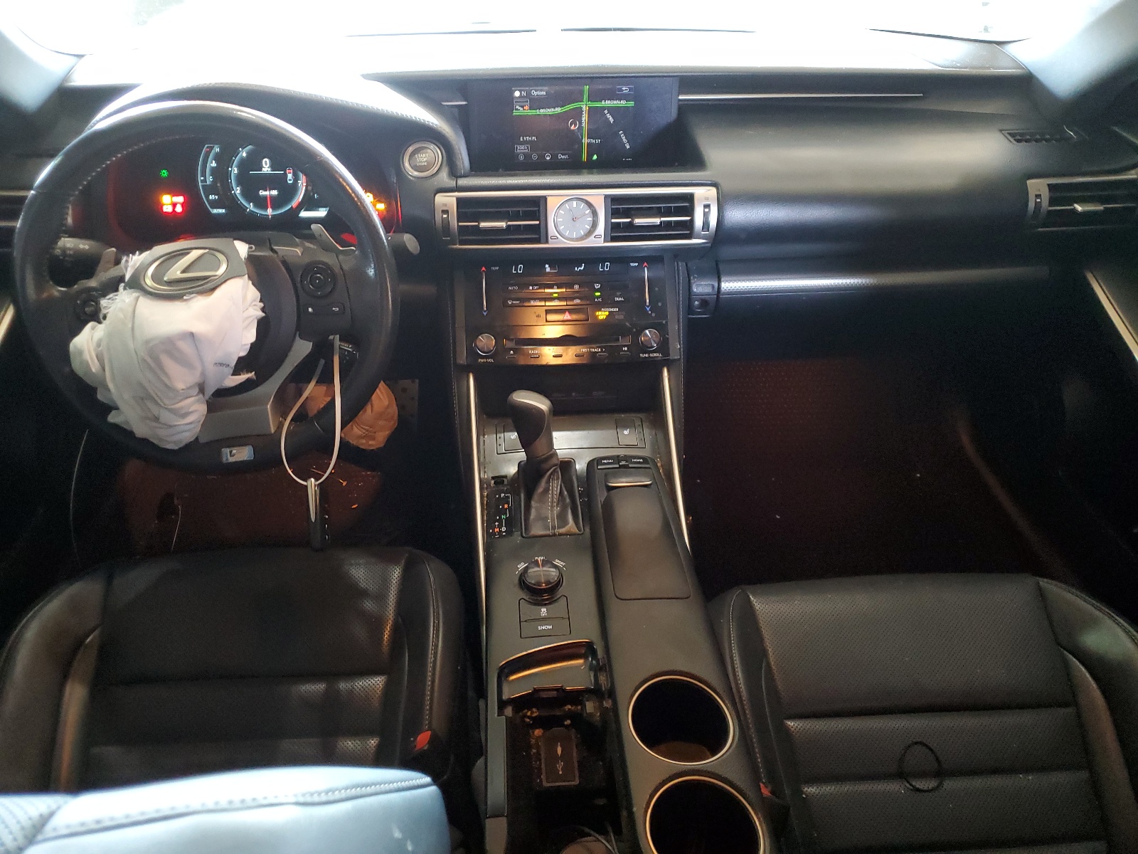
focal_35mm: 26
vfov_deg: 53.1
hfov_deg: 67.3
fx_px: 855
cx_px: 569
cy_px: 427
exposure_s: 1/15
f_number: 1.5
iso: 323
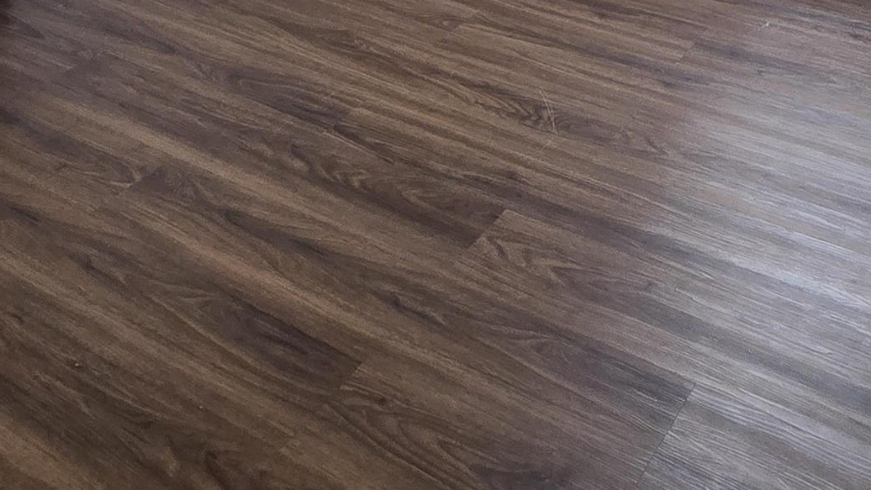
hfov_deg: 45.5
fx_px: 970
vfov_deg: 19.4
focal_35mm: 42
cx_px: 717
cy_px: -440
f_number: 2.2
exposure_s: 1/60
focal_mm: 2.2
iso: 125
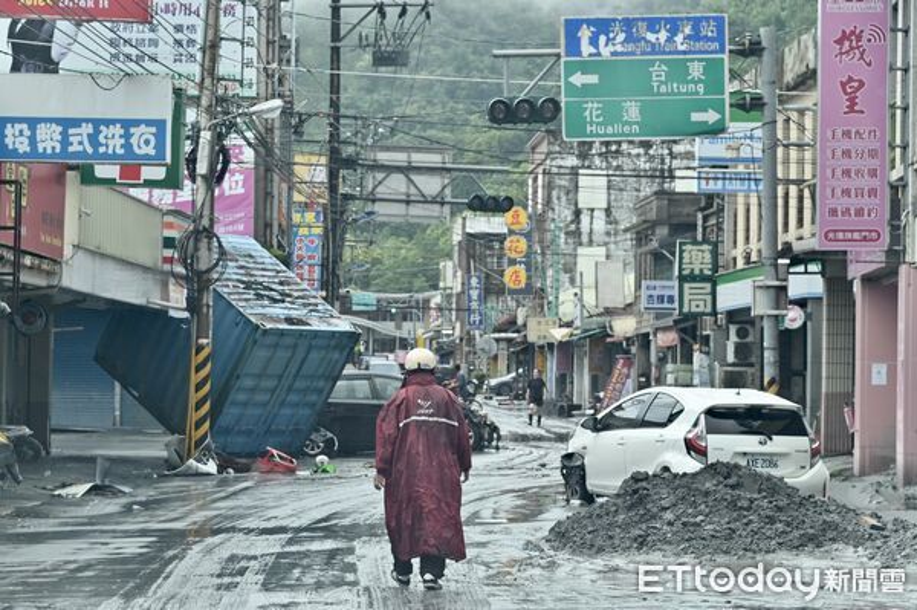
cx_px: 458
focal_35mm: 110
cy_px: 305
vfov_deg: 12.4
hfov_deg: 18.6
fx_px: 2800
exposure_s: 1/250
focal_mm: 110
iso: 400
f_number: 5.6
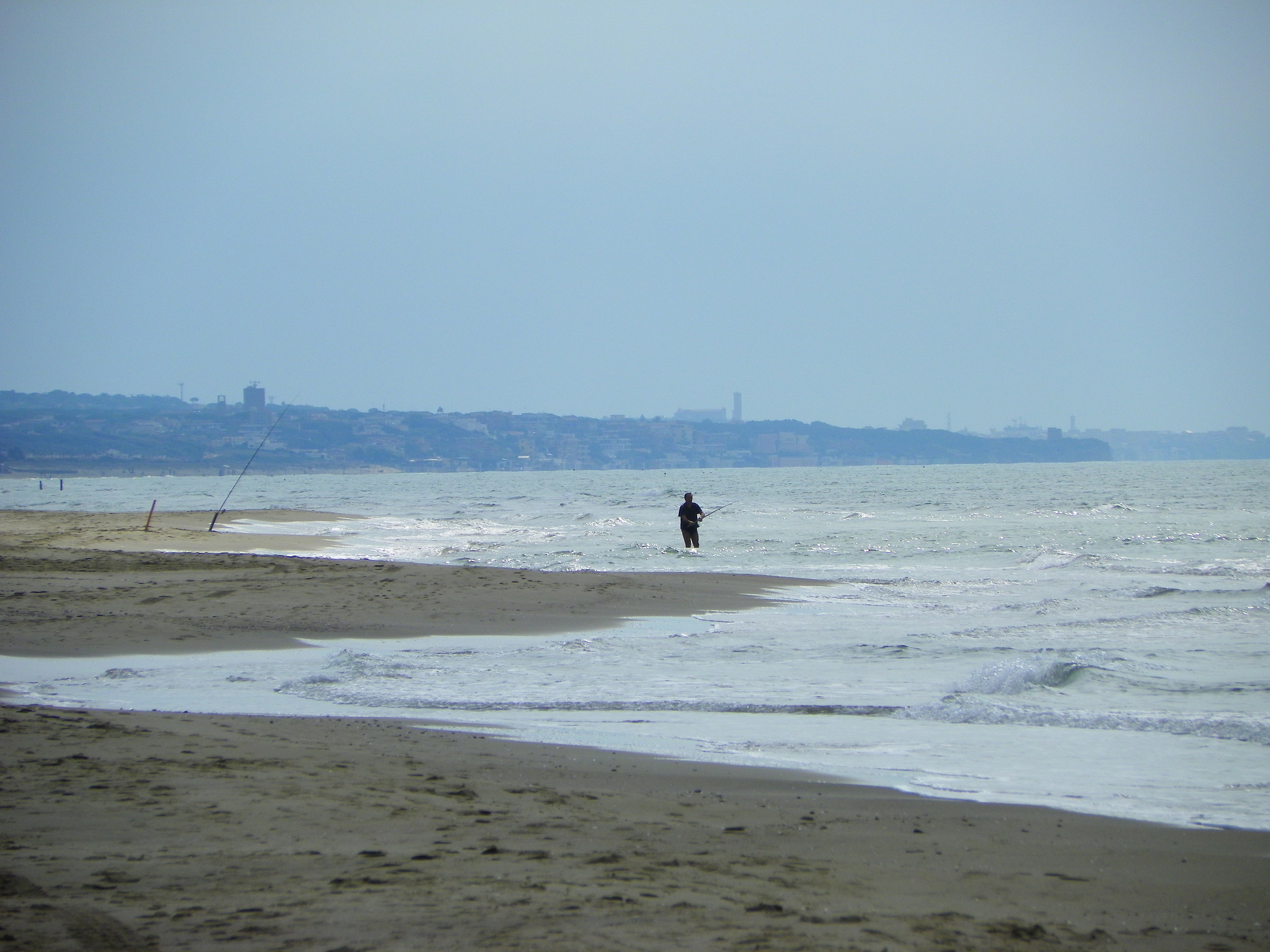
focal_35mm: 425
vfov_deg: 3.5
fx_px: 15589
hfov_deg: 4.7
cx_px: 635
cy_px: 476
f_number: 5.6
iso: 64
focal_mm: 75.7
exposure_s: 1/640
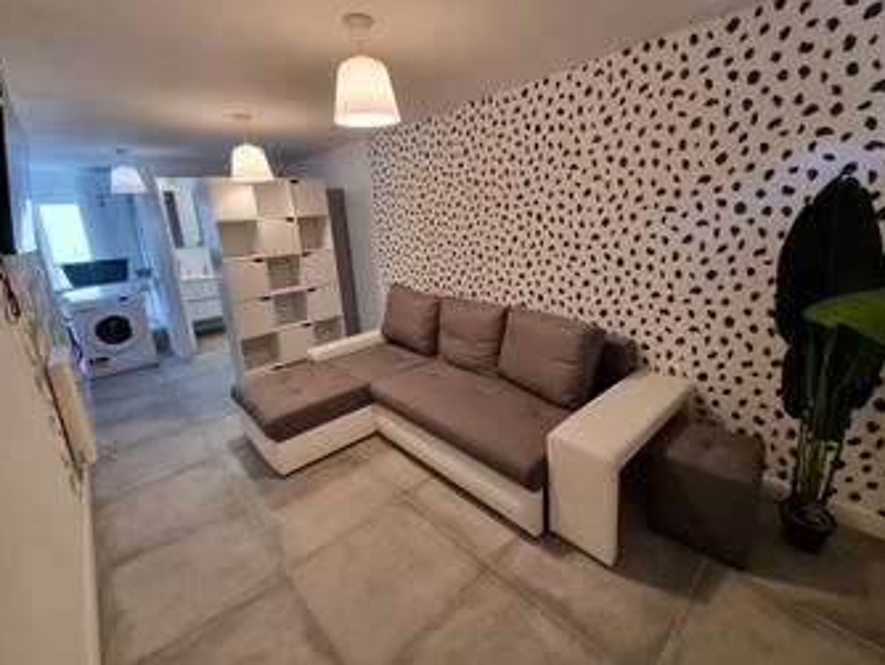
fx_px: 358
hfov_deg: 102.0
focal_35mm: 14
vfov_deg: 85.6
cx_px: 445
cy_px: 310
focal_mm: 2.2
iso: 250
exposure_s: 1/50
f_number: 2.2
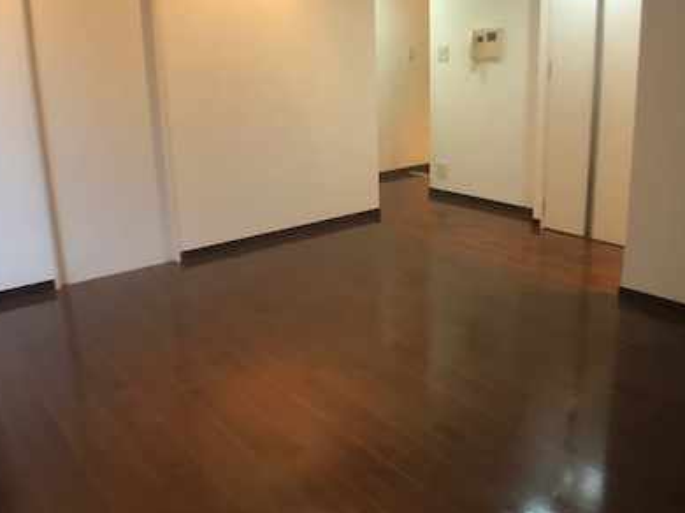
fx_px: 910
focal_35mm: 46
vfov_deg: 31.4
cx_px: 367
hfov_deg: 41.2
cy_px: 211
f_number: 1.8
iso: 100
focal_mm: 3.99
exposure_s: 1/11
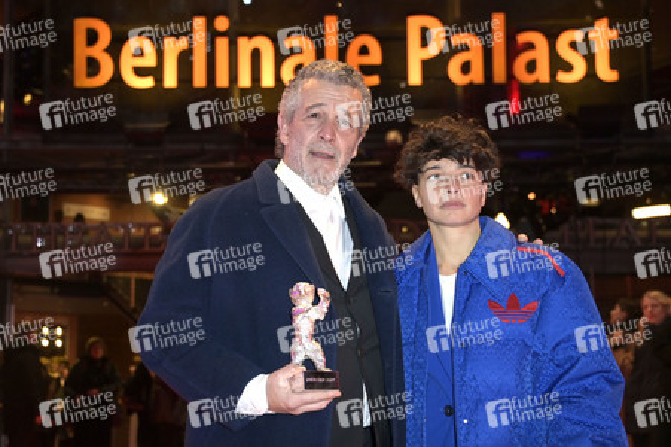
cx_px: 336
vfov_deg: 26.0
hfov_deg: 38.2
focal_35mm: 52
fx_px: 968
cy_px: 224
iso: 1000
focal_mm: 52
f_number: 4.5
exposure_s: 1/250
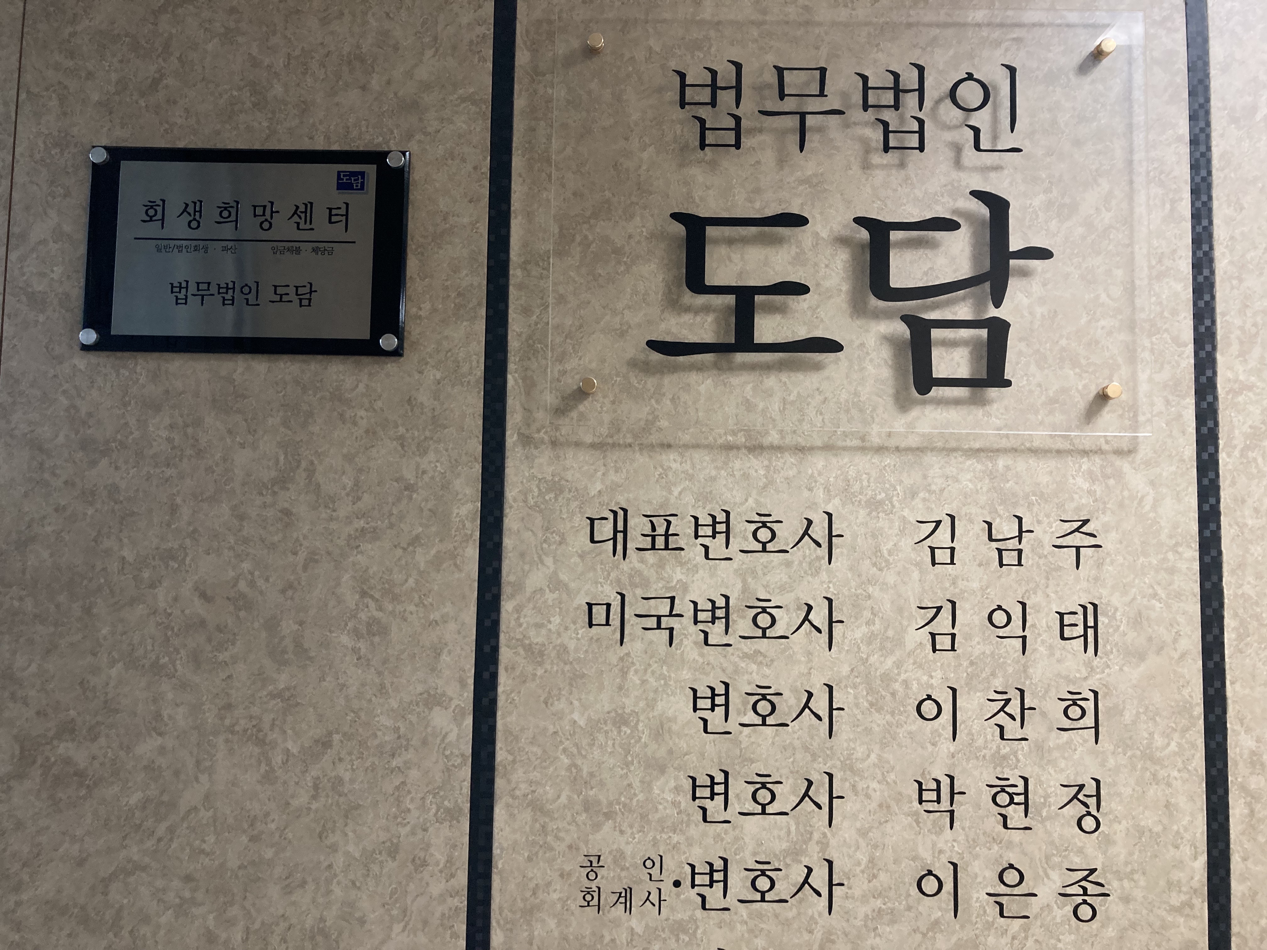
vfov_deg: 49.7
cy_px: 475
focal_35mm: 28
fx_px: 1025
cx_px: 634
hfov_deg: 63.4
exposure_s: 1/60
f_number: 1.8
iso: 125
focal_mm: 3.99
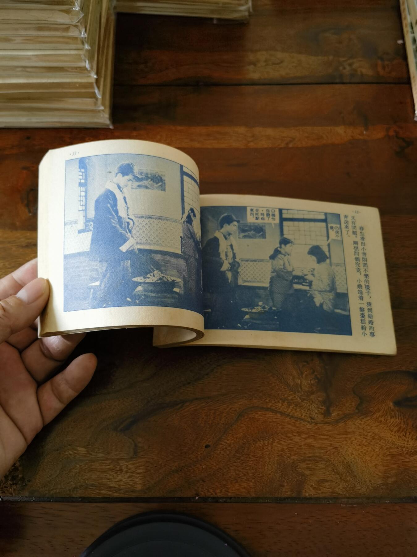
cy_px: 278
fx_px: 434
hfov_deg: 51.4
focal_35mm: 27
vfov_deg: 65.3
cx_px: 208
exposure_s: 1/50
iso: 250
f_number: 1.9
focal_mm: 6.67
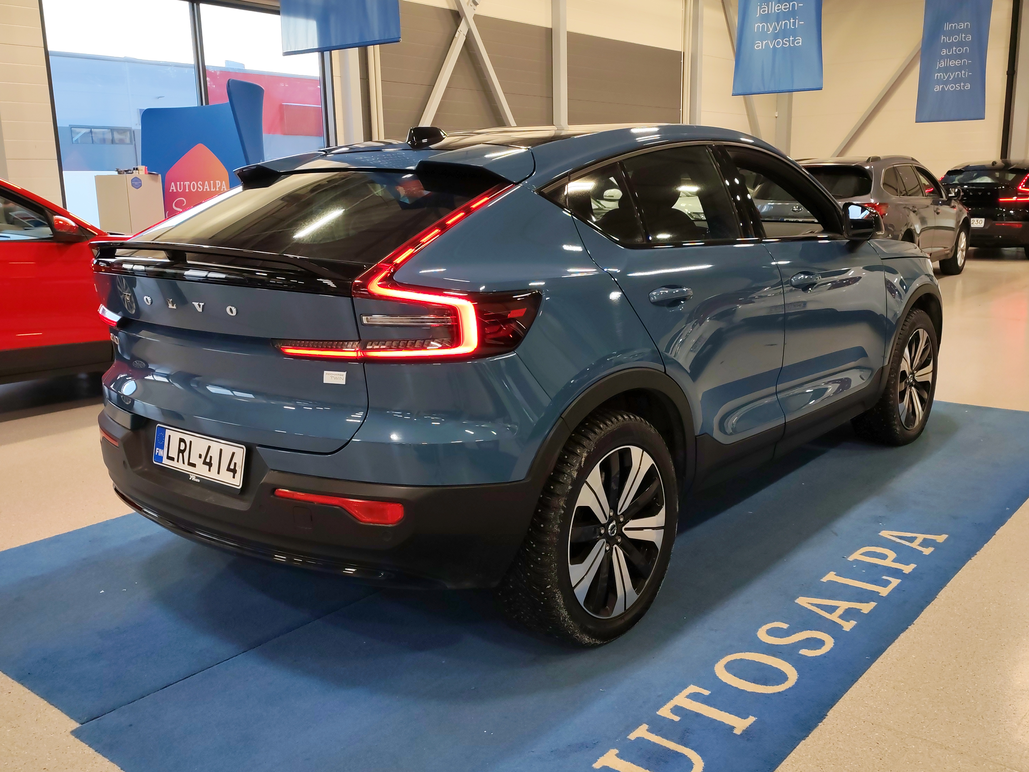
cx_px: 514
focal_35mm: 33
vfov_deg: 42.9
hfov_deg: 55.4
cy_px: 386
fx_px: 981
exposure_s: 1/100
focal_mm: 6.12
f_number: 1.9
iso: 125
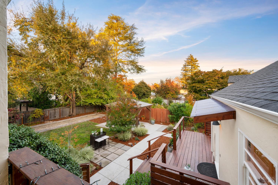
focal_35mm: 14
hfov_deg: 104.3
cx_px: 139
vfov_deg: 81.1
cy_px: 92
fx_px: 108
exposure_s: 1/20
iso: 100
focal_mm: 14
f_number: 9
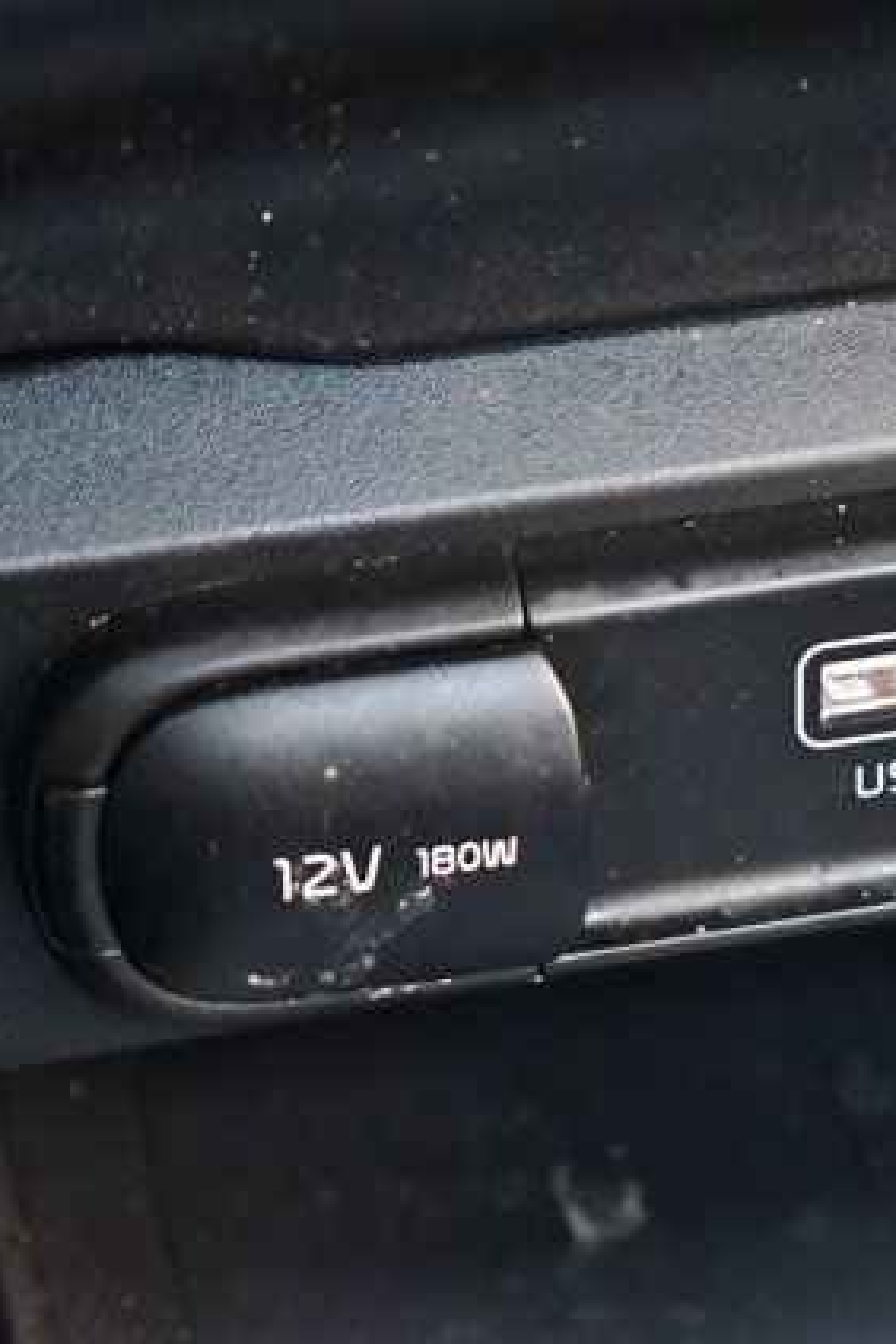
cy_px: 675
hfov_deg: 11.0
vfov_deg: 16.5
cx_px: 858
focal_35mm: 124
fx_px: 4629
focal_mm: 55
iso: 12800
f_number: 5.6
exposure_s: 1/50
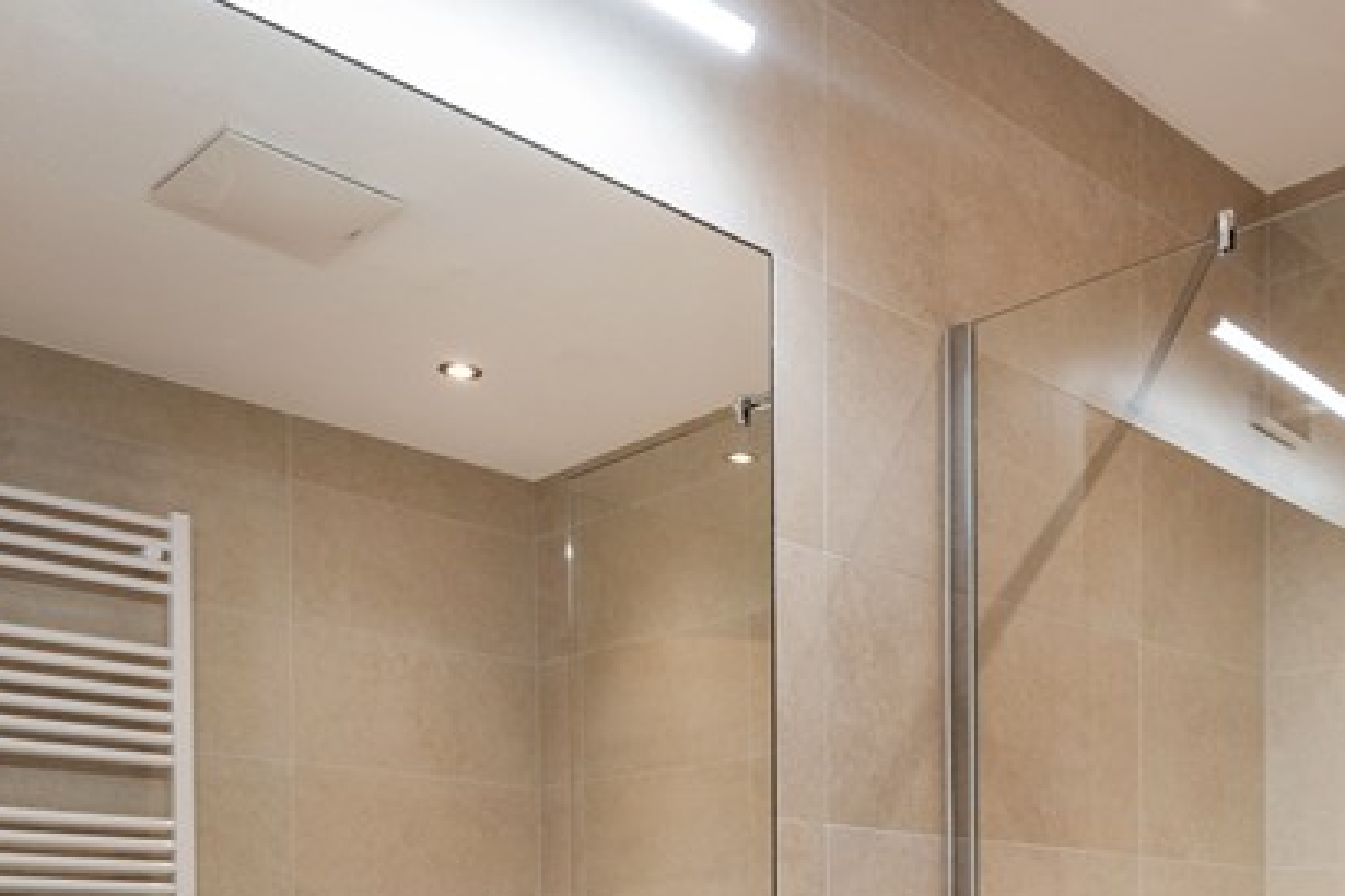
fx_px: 1494
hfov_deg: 47.2
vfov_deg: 30.0
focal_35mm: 40
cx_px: 955
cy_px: 986
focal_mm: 16
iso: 320
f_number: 9
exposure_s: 1/13
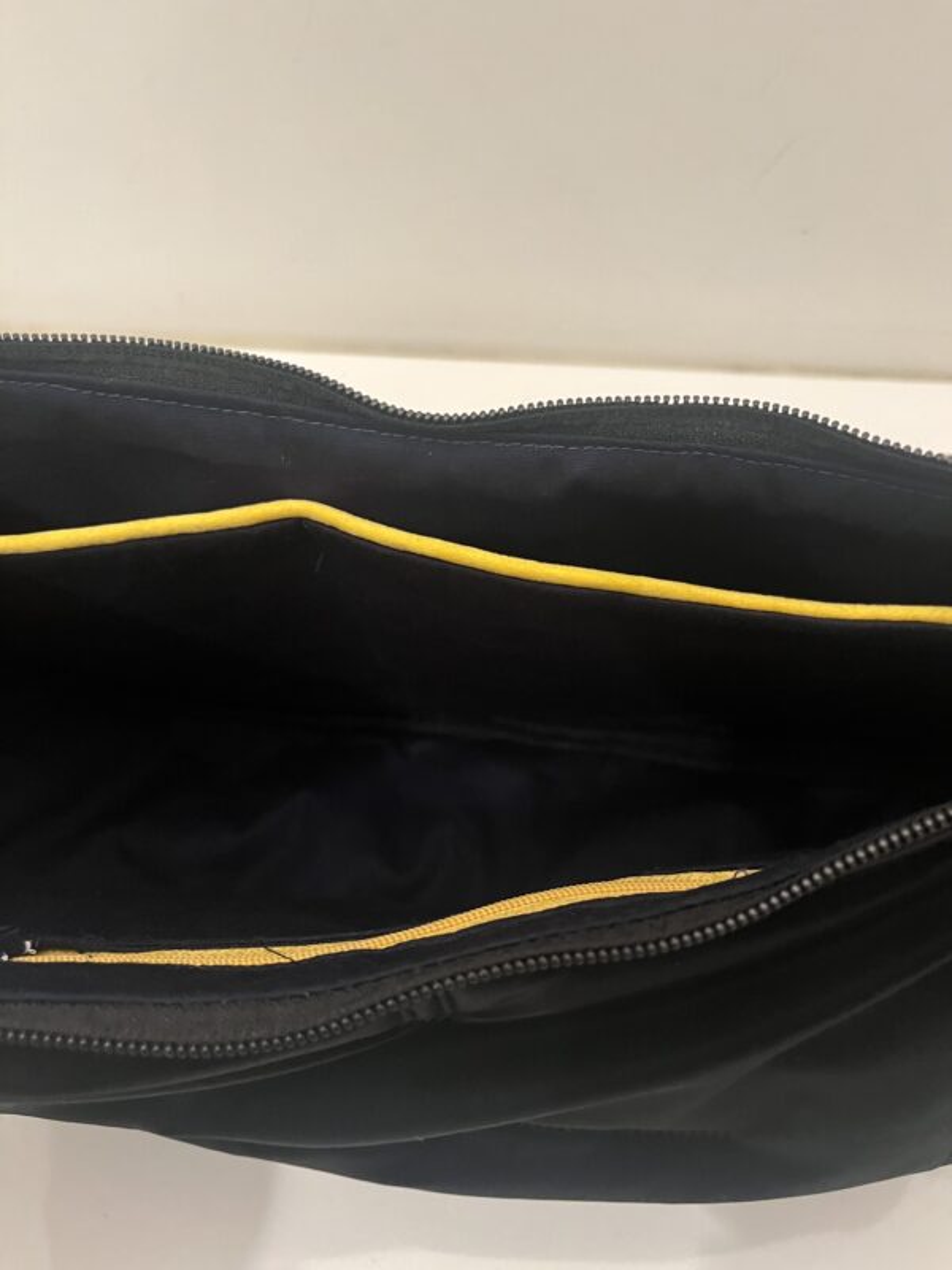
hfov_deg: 53.1
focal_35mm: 26
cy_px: 635
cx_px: 476
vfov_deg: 67.3
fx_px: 953
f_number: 1.6
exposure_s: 1/33
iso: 500
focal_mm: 5.1
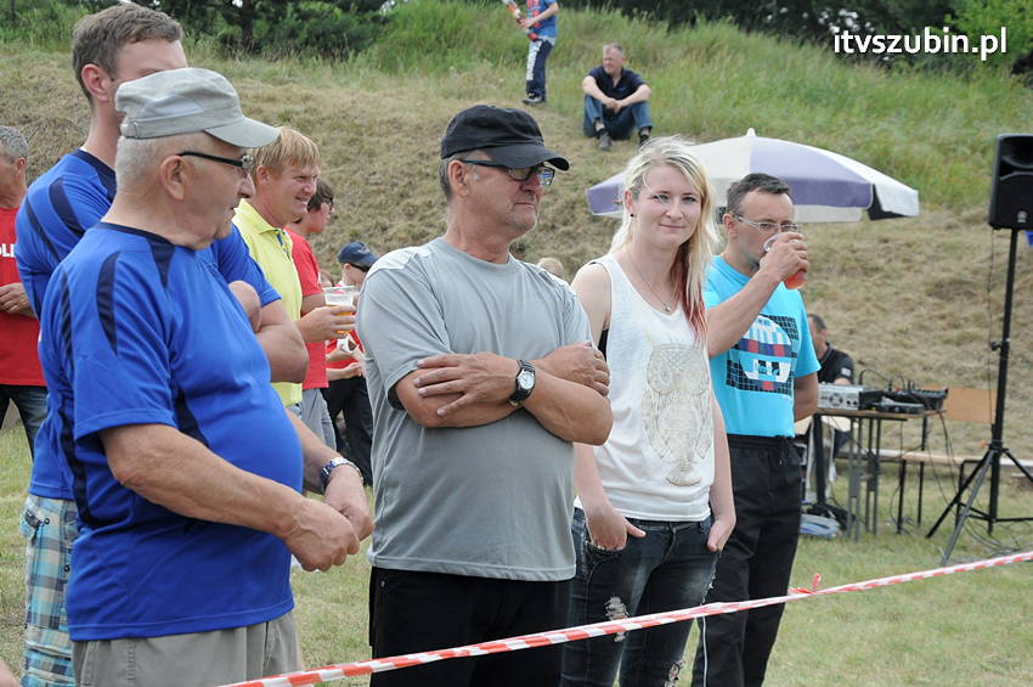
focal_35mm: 87
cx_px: 516
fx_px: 2494
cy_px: 344
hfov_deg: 23.4
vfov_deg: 15.7
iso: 800
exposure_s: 1/800
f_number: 7.1
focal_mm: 58
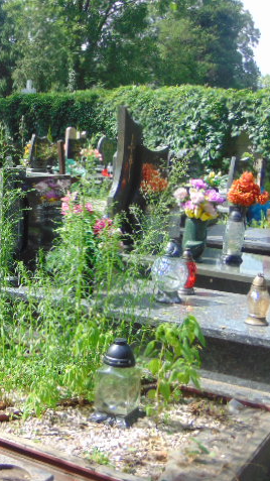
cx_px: 3
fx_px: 726
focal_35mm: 57
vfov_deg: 36.6
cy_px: 241
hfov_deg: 20.4
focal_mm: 6.9
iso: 80
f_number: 3.3
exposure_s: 1/320
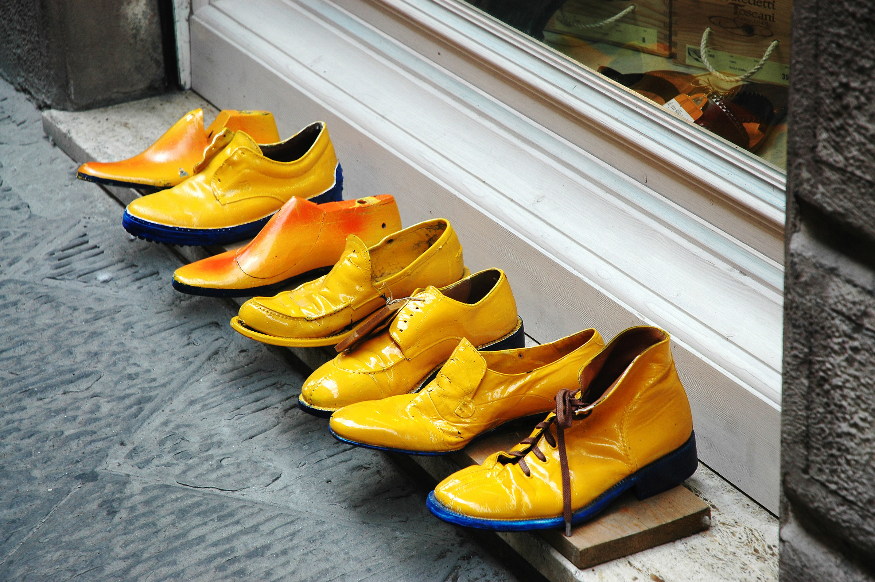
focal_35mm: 105
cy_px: 291
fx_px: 2549
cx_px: 438
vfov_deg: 13.0
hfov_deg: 19.5
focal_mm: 70
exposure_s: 1/40
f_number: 7.1
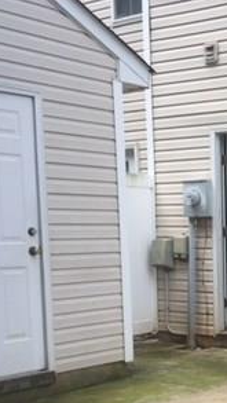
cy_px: 307
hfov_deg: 16.2
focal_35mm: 69
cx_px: 323
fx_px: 738
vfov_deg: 30.0
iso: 32
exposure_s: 1/694
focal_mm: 4.15
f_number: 2.2
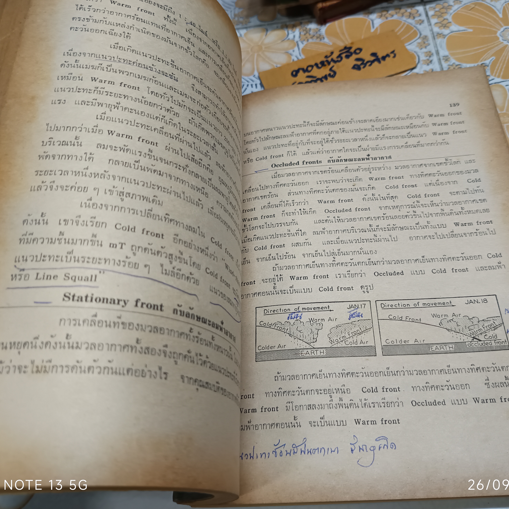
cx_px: 274
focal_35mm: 29
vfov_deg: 55.6
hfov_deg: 55.6
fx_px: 482
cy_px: 251
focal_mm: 5.31
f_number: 1.7
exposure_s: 1/33.3
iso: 1016
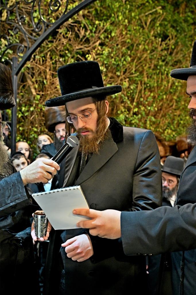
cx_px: 98
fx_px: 294
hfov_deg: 36.9
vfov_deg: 53.1
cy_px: 148
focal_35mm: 36
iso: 1250
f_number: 4
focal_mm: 36
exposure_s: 1/160
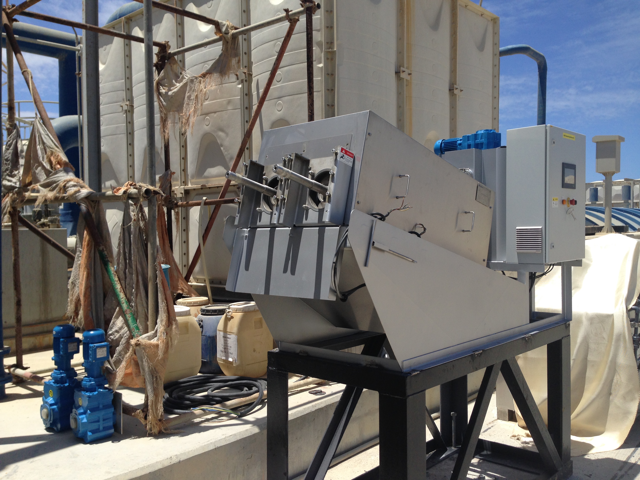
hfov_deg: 55.4
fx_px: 610
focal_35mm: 33
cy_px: 240
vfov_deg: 42.9
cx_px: 320
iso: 50
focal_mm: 4.12
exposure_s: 1/1869
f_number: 2.4
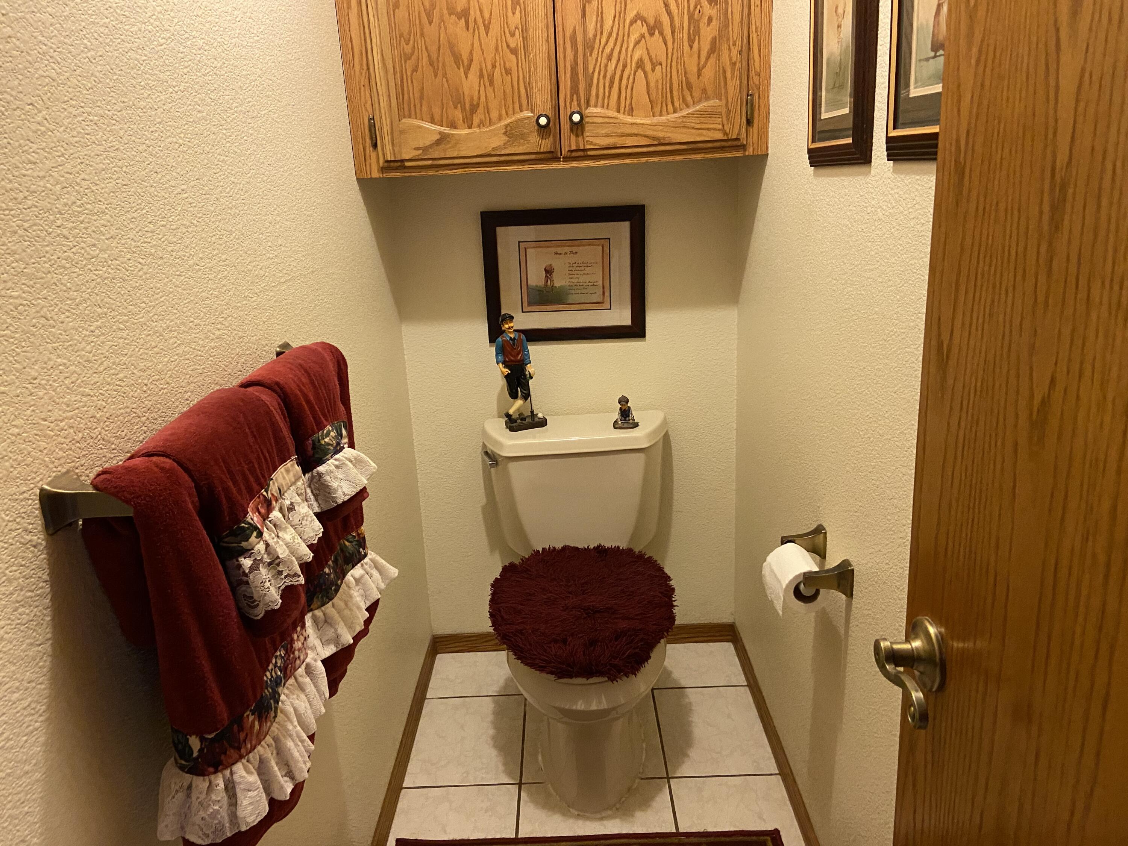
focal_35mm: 26
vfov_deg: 53.1
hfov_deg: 67.3
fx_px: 847
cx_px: 564
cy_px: 423
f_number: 1.8
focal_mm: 4.25
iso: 400
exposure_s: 1/40
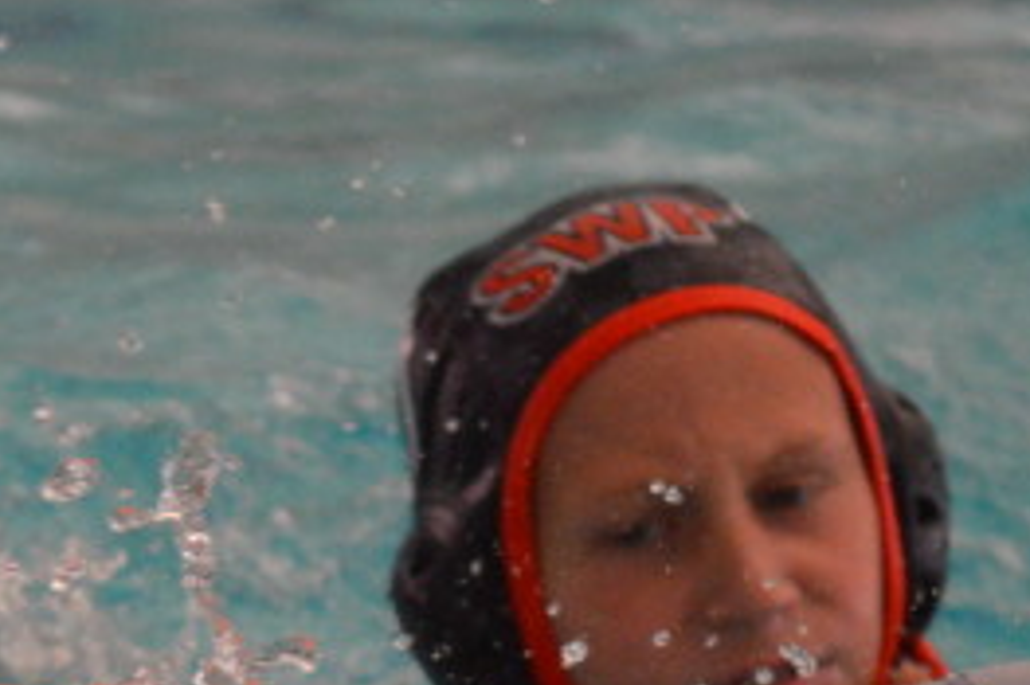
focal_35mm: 1230
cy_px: 951
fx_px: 35168
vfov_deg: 1.1
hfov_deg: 1.7
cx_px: 39
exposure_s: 1/500
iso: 1800
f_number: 5.6
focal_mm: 200
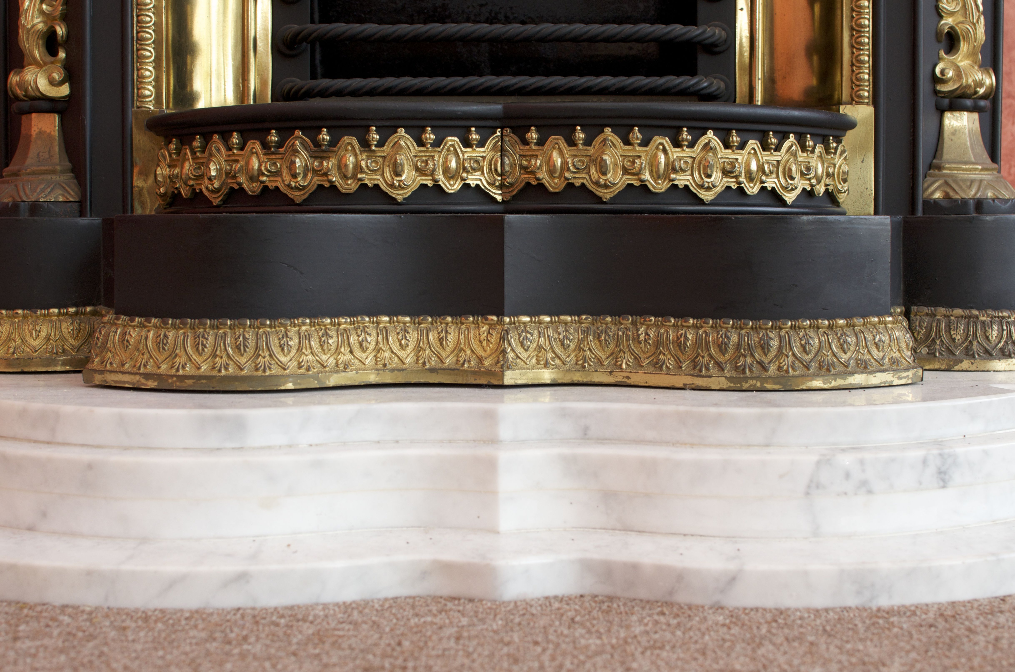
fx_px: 1477
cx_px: 508
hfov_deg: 37.9
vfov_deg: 25.6
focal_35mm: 52
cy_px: 336
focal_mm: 35
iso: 640
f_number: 5
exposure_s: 1/125
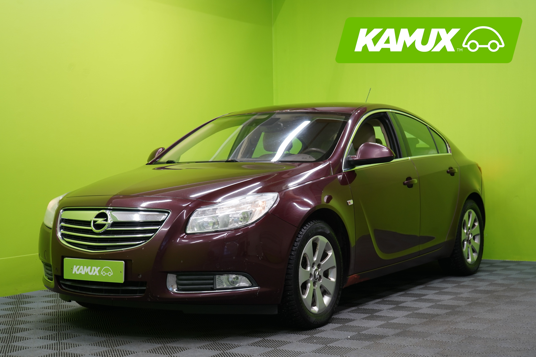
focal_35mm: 59
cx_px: 268
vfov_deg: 23.0
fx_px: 878
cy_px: 178
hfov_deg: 33.9
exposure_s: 1/25
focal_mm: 59
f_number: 5.6
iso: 400
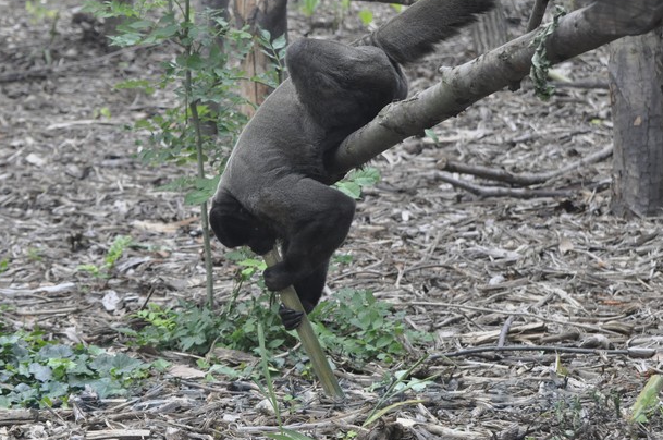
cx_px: 303
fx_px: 2537
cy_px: 186
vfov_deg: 9.9
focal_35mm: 138
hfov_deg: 14.9
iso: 1400
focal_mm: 70
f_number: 4.5
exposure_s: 1/500
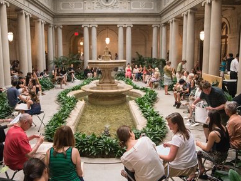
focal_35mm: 32
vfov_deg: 44.2
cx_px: 114
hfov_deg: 56.8
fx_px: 223
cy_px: 89
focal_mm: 20
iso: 6400
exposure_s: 1/80
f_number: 3.5
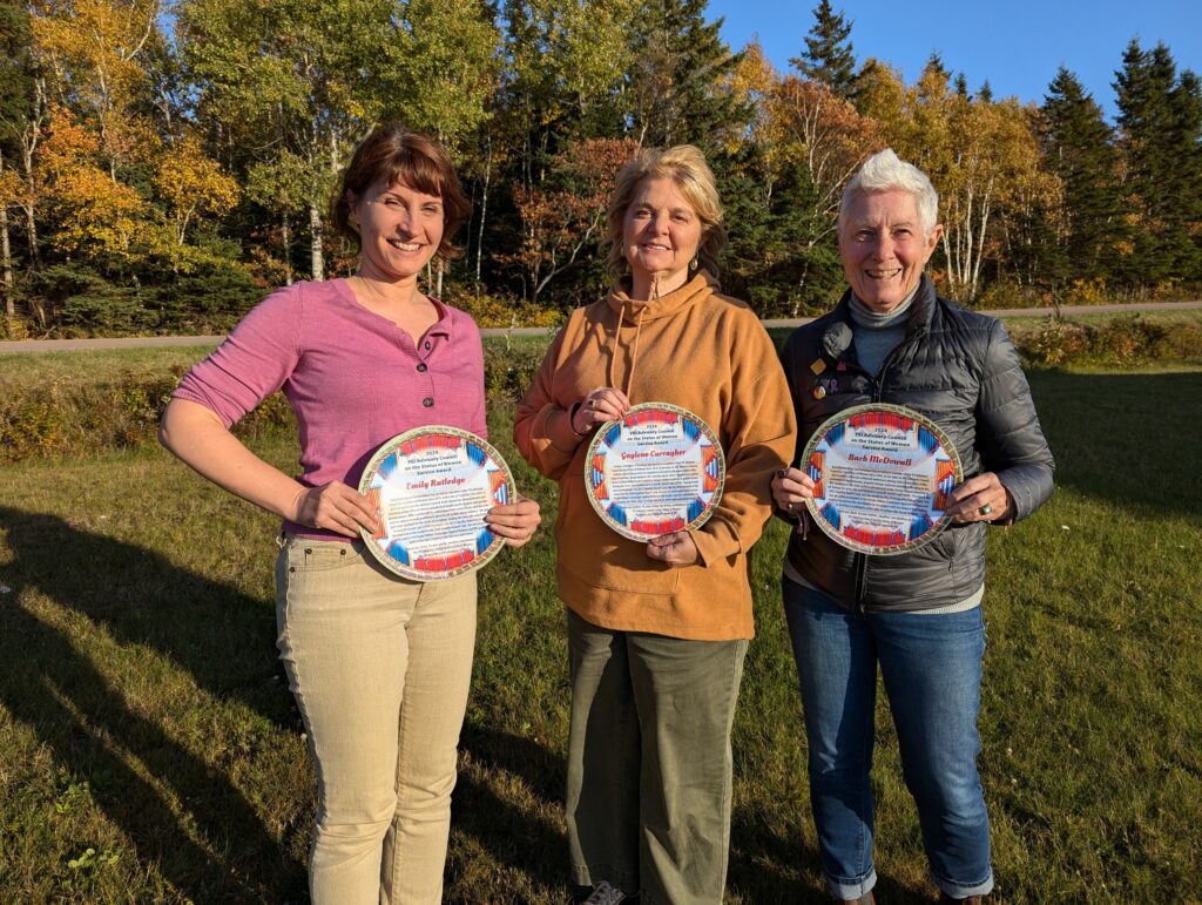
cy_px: 452
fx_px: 835
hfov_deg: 71.5
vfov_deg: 56.9
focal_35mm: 24
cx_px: 601
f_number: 1.85
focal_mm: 6.81
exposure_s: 1/2309
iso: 45
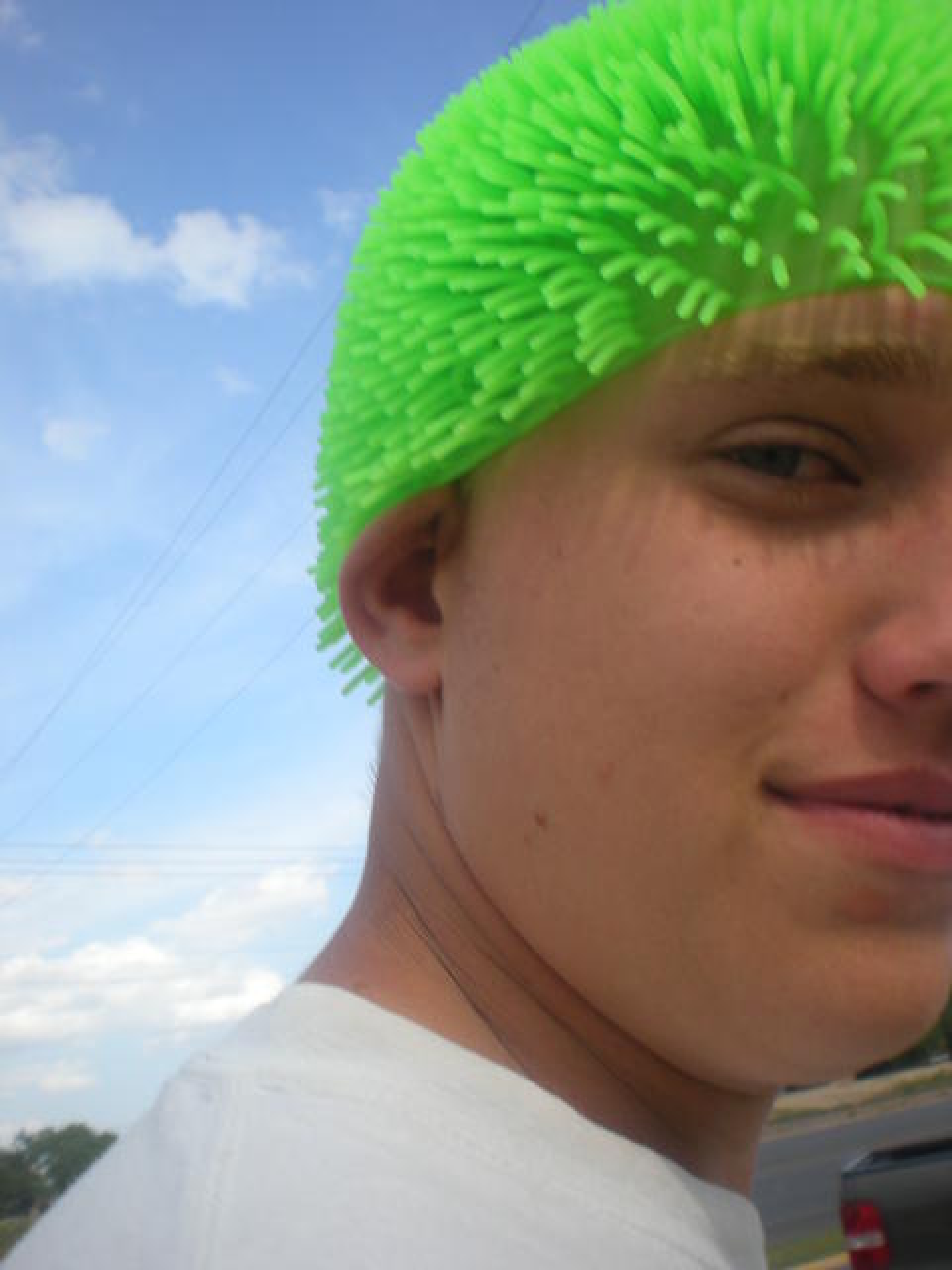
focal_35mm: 38
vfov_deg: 49.0
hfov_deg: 37.7
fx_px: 1393
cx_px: 476
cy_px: 635
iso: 64
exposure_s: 1/256
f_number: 4.6
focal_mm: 6.3
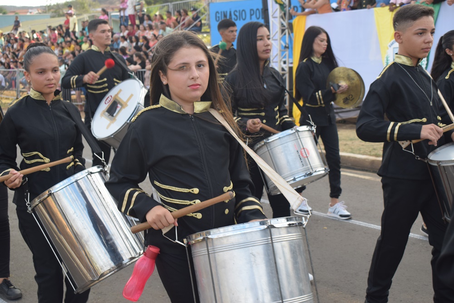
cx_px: 227
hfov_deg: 37.8
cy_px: 152
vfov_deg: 25.8
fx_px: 662
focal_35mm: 52
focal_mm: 35
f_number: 6.3
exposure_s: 1/160
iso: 400
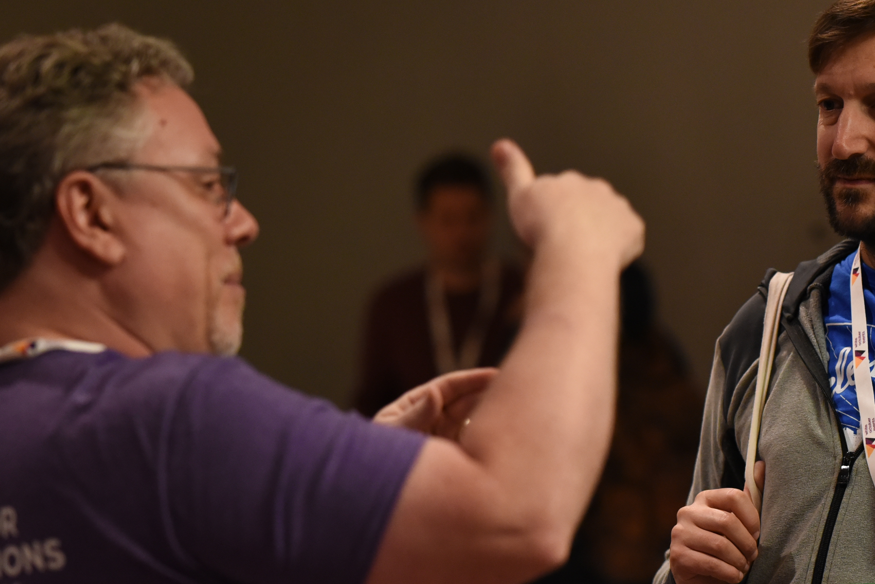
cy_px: 283
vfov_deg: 7.2
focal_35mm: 191
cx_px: 658
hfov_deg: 10.7
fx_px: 4644
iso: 3200
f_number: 2.8
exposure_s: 1/160
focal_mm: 105
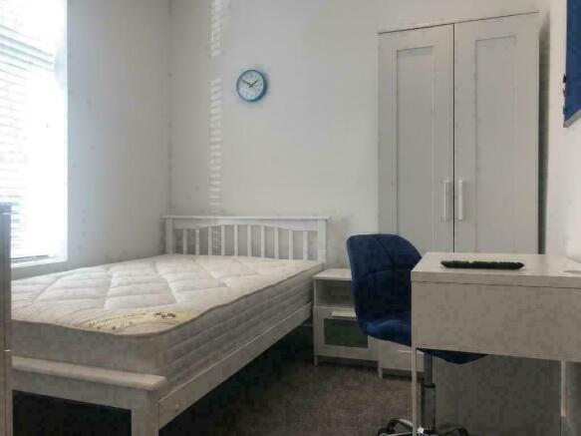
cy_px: 218
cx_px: 290
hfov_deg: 63.5
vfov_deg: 49.7
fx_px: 470
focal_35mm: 28
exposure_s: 1/101
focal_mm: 3.99
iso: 20
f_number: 1.8
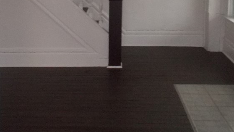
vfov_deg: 19.9
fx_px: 360
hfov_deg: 36.0
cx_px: 107
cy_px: -10
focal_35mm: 58
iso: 500
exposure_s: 1/30
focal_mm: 4.1
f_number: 3.3
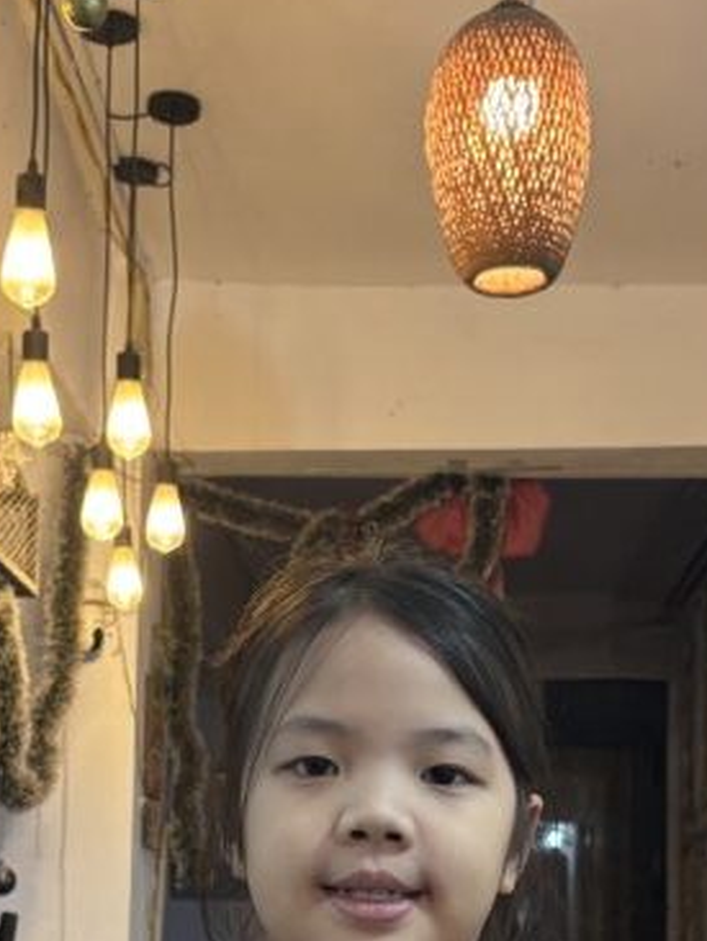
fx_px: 1931
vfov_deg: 26.5
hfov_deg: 20.7
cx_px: 350
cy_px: 838
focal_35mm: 71
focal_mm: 5.96
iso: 200
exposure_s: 1/50
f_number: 1.6
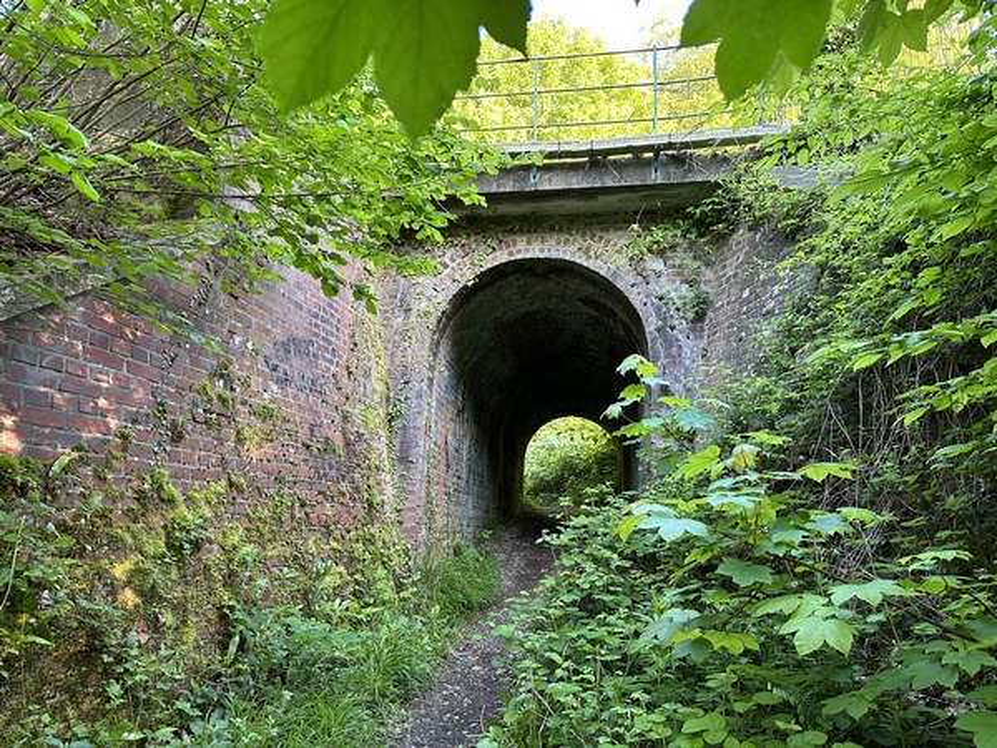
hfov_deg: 71.6
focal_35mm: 24
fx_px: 691
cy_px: 374
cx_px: 498
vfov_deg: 56.8
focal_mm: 6.86
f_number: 1.78
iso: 250
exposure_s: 1/97
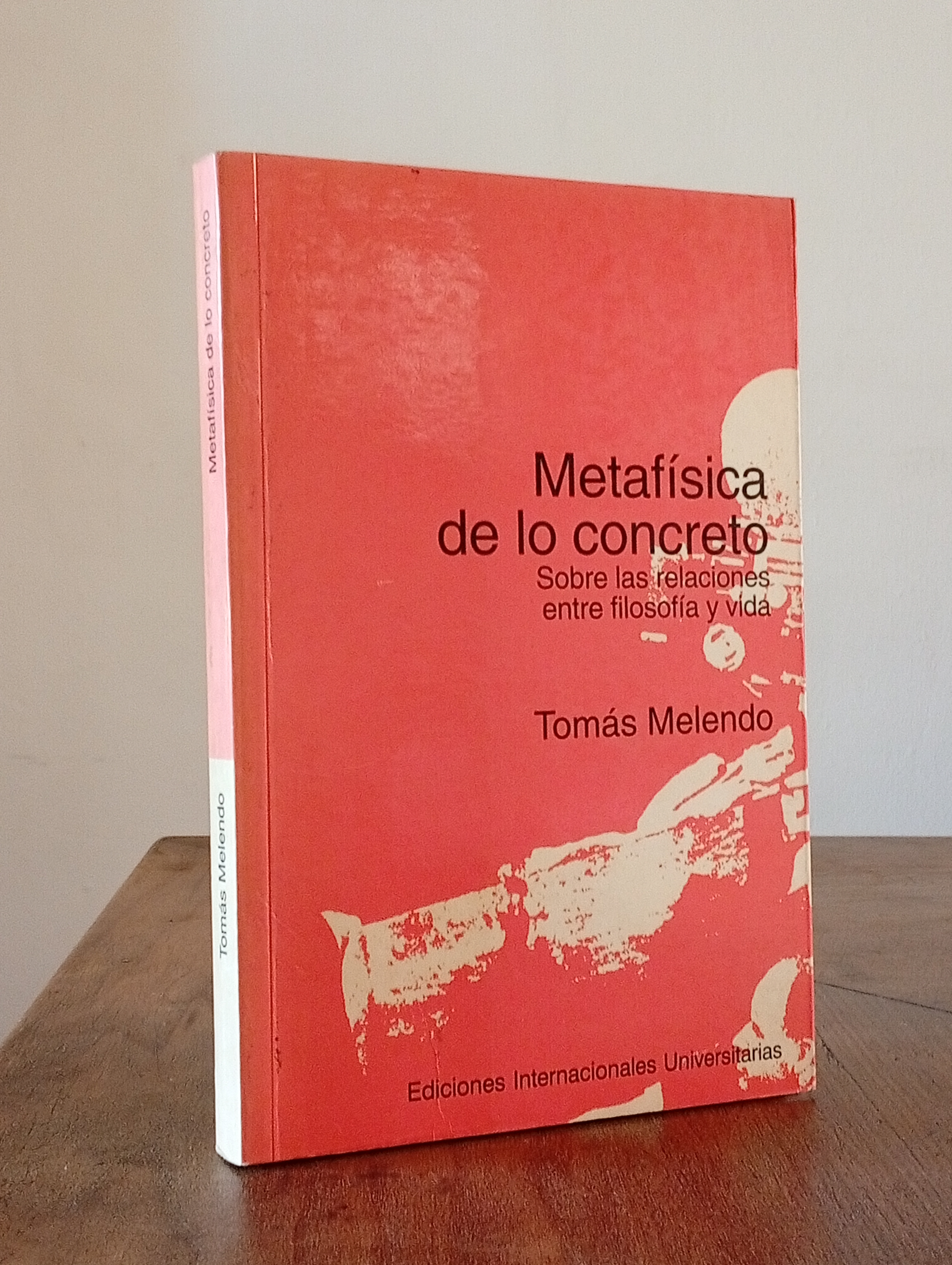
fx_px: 1975
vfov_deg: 35.5
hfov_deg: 27.1
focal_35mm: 54
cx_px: 476
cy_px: 632
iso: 923
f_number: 1.8
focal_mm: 3.98
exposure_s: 1/20
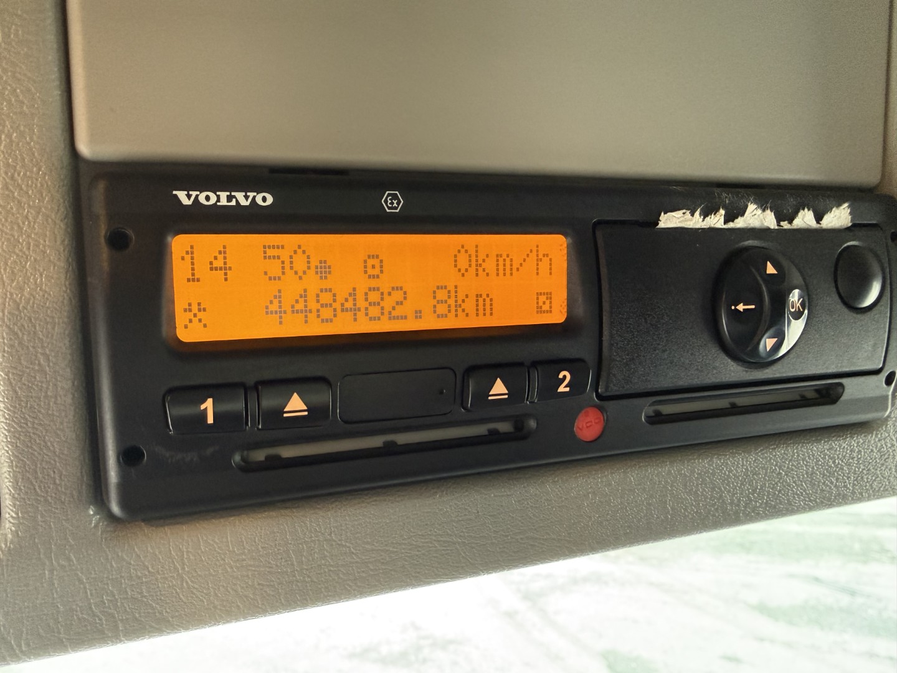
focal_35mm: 24
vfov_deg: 56.8
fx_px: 622
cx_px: 448
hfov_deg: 71.6
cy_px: 336
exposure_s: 1/60
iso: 500
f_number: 2.2
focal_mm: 2.22
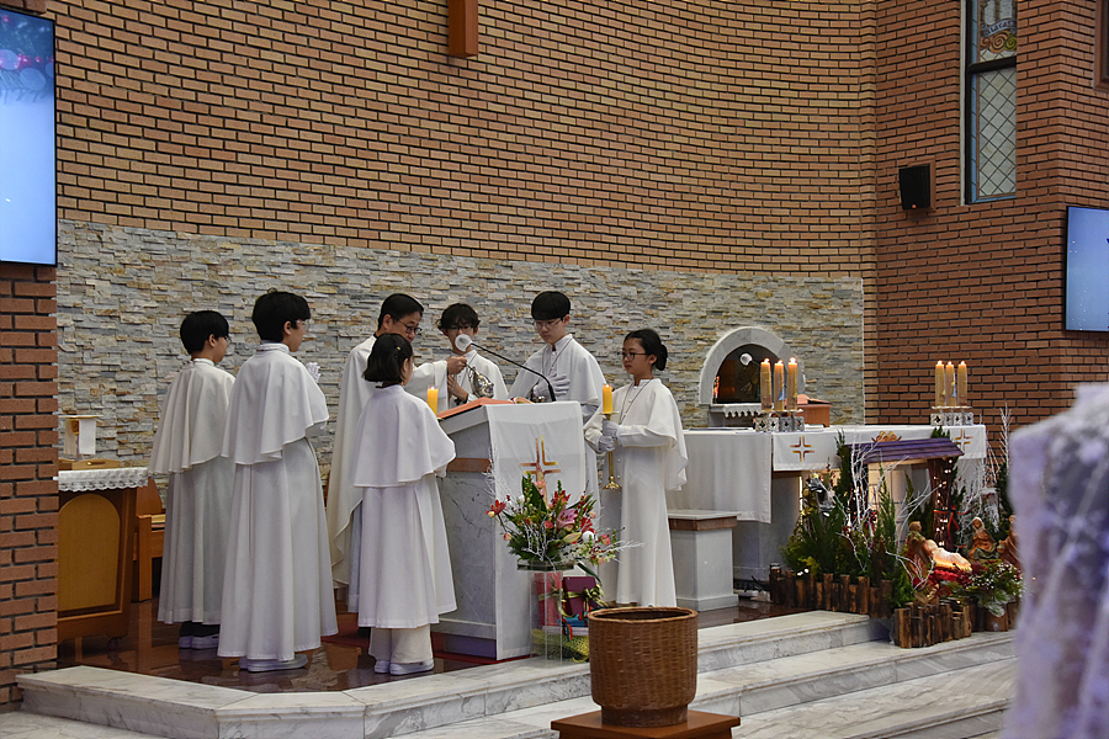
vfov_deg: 26.0
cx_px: 554
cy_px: 370
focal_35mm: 52
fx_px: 1602
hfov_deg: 38.2
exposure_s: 1/125
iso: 2200
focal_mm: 52
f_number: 5
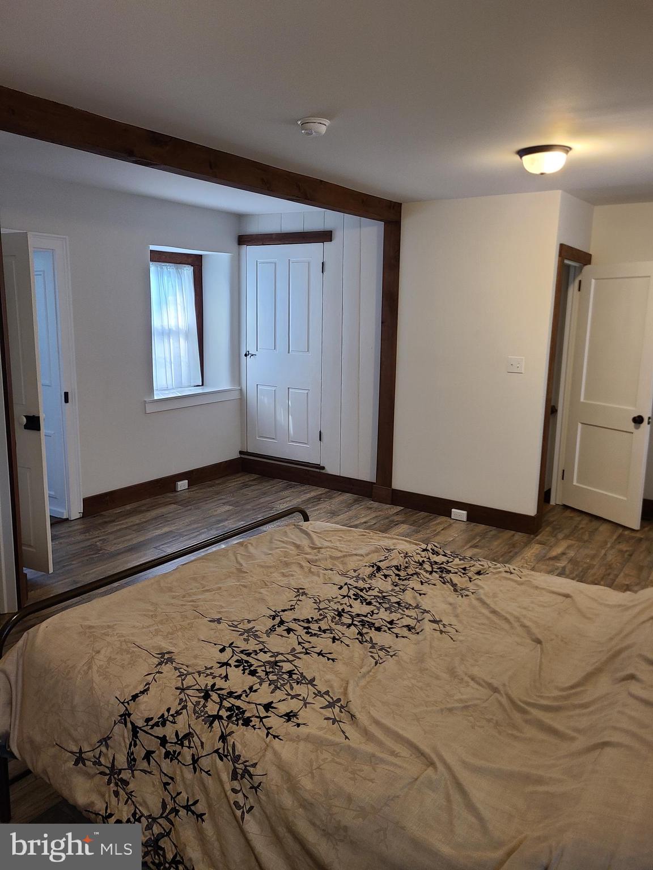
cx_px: 326
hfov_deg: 53.1
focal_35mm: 26
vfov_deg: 67.3
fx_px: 654
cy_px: 435
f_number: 1.8
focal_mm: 5.4
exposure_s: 1/60
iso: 200
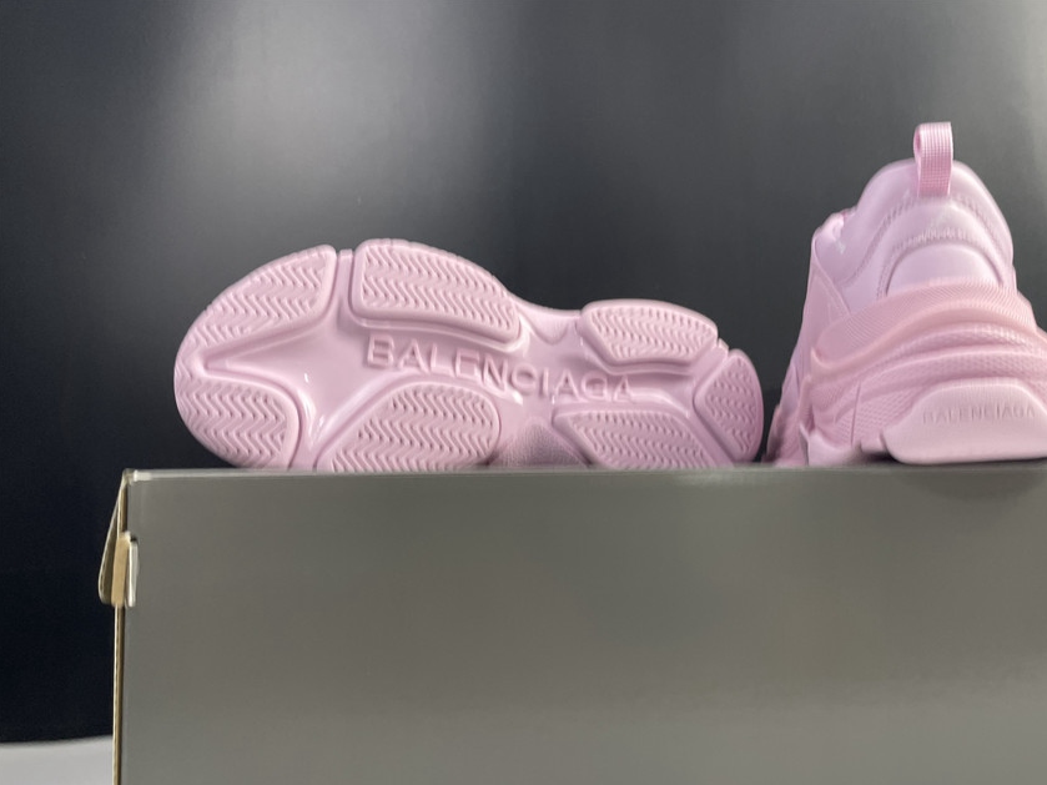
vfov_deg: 45.2
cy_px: 466
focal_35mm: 31
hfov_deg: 58.0
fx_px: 937
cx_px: 618
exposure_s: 1/100
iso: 100
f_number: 1.6
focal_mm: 4.2
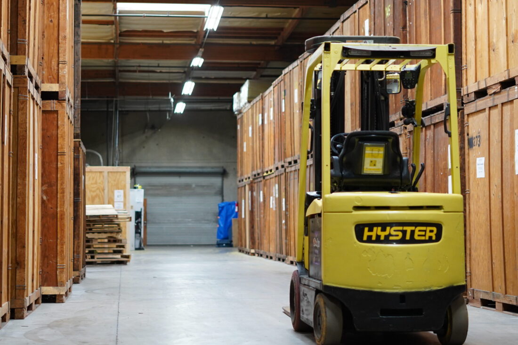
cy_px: 172
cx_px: 259
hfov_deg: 27.0
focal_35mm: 75
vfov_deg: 18.2
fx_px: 1079
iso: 1600
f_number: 2
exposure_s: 1/160
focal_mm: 50
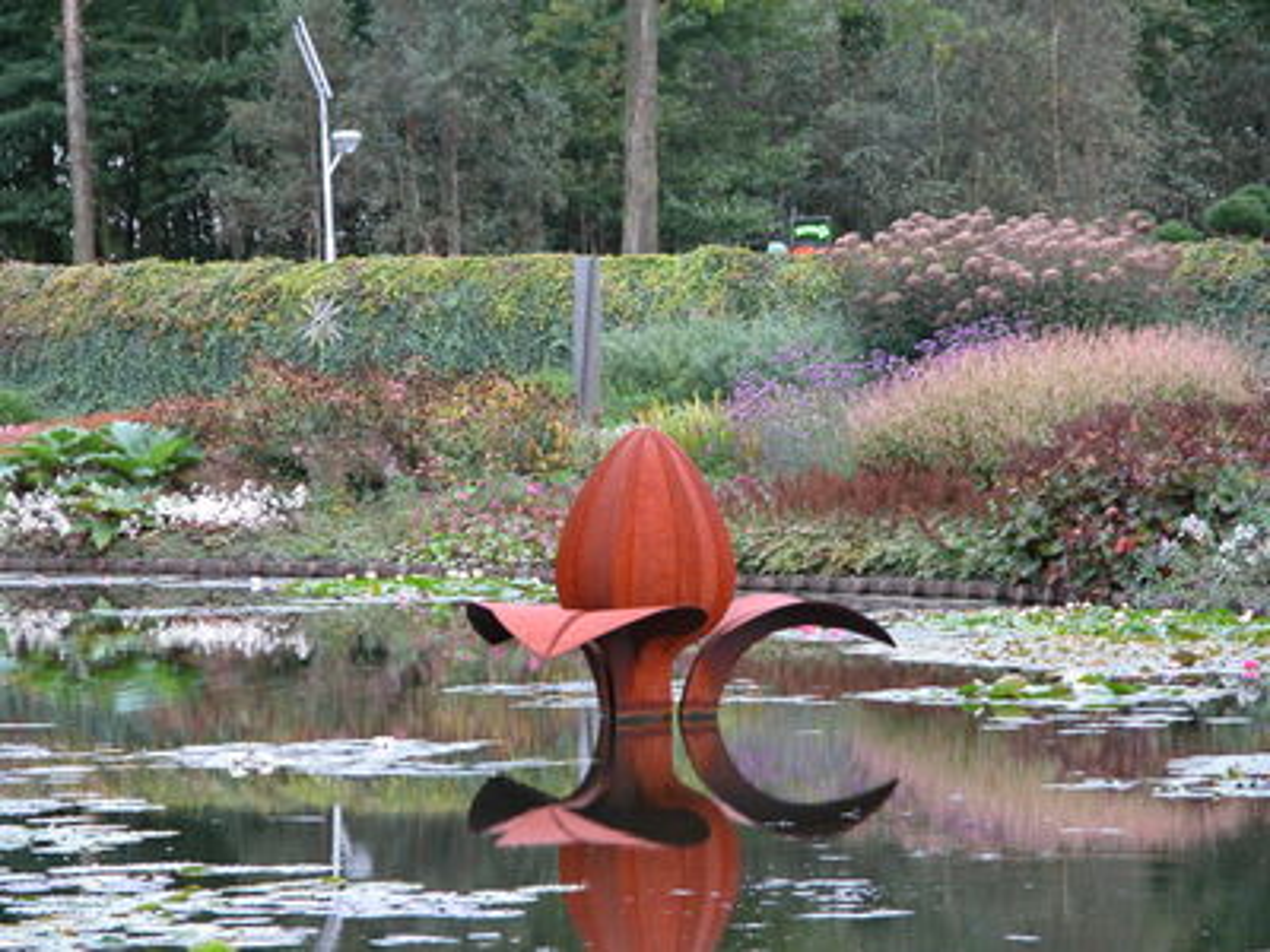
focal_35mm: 188
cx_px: 635
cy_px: 476
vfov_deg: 7.9
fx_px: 6897
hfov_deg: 10.5
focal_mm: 48.5
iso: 100
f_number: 4
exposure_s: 1/14.9
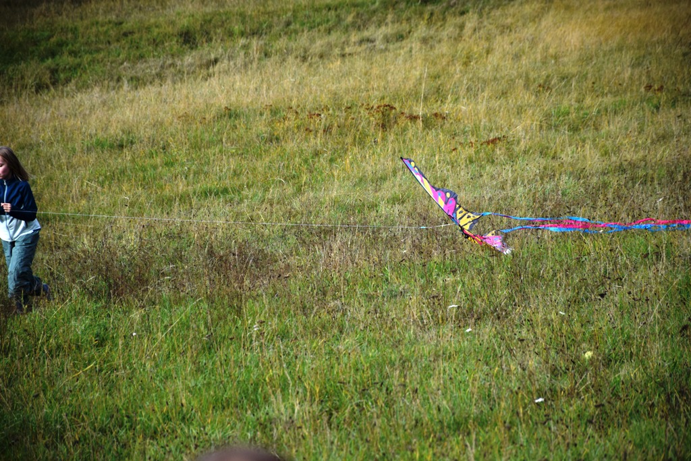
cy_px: 230
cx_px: 346
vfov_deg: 6.5
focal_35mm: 210
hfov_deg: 9.8
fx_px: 4031
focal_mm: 140
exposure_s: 1/500
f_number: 5.6
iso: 220
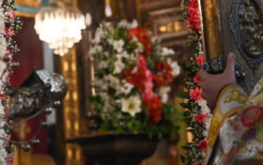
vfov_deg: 5.9
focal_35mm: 221
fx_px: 1585
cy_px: 45
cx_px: 44
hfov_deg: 9.5
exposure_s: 1/320
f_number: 3.2
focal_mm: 78
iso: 4000
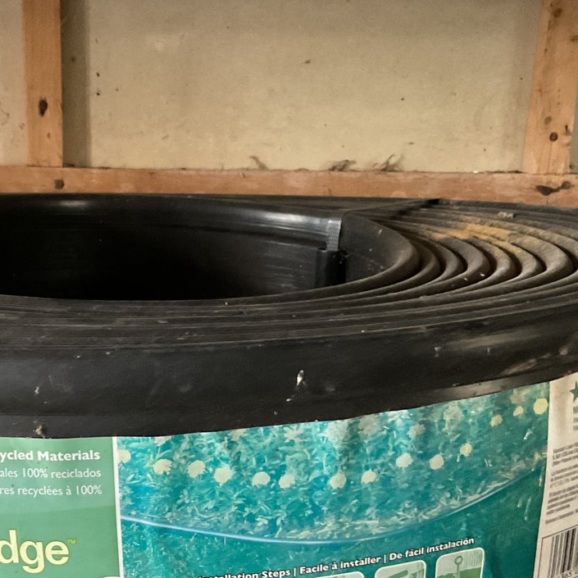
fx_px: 1039
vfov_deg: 30.3
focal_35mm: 55
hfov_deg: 30.6
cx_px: 150
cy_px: 461
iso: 250
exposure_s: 1/33
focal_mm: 3
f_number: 1.8
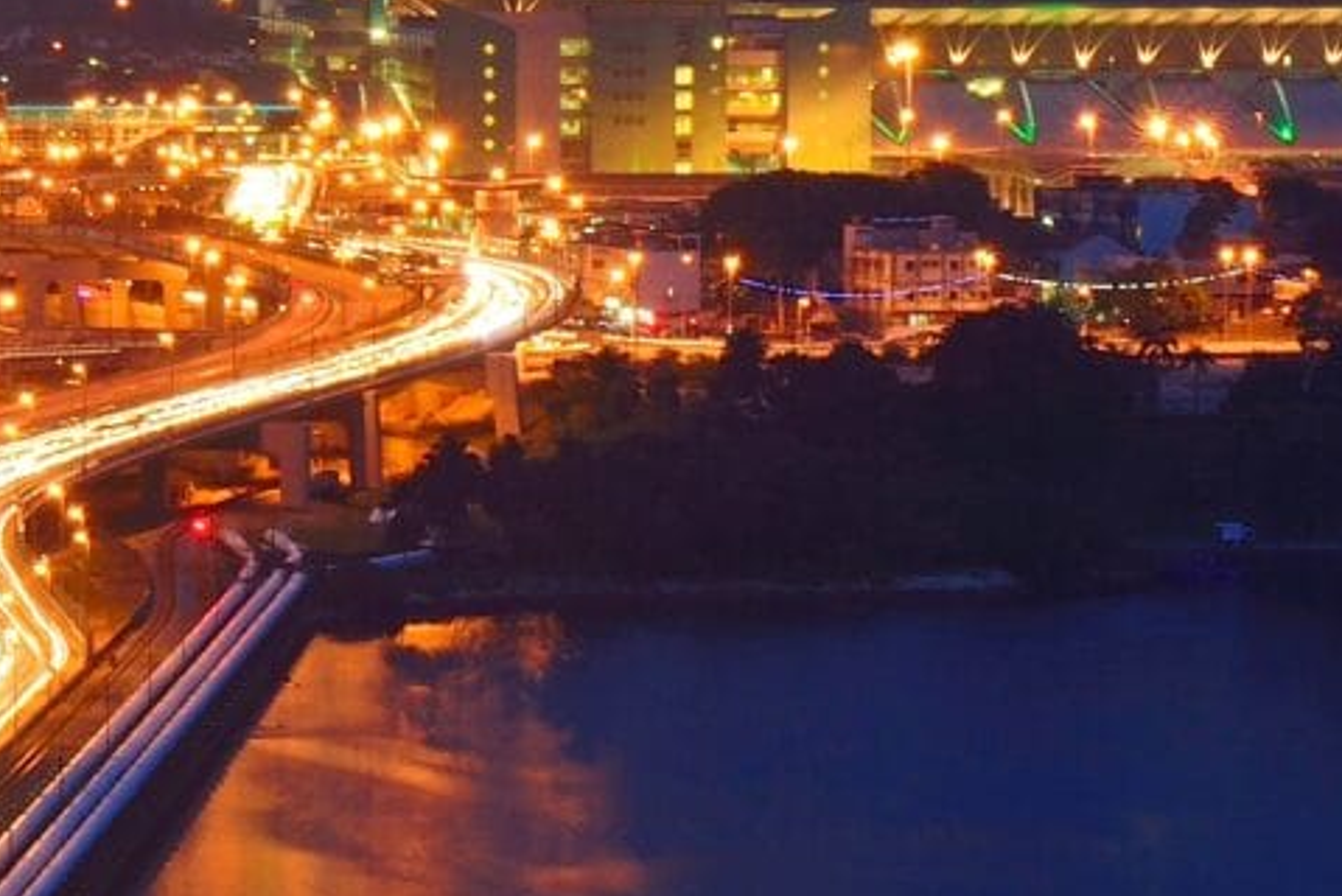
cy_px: 567
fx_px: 10369
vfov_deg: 5.0
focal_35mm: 278
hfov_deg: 7.4
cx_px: 157
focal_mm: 52
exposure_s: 25
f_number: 22
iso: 100
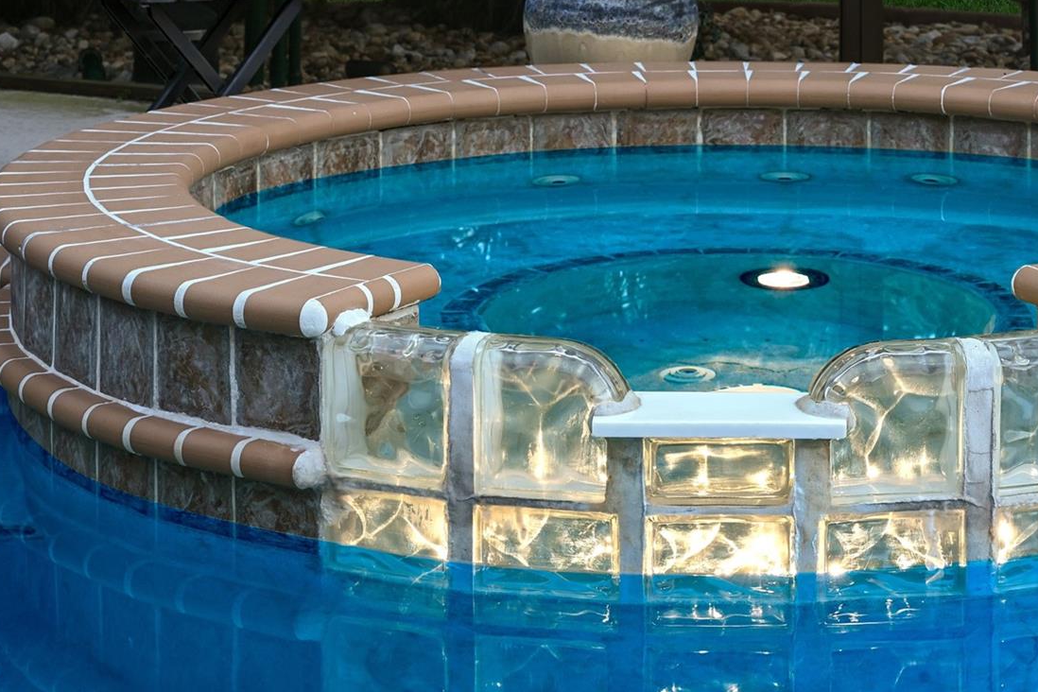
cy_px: 229
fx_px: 3402
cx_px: 729
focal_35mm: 118
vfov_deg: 11.6
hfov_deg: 17.3
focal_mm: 81
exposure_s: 1/4
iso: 160
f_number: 11
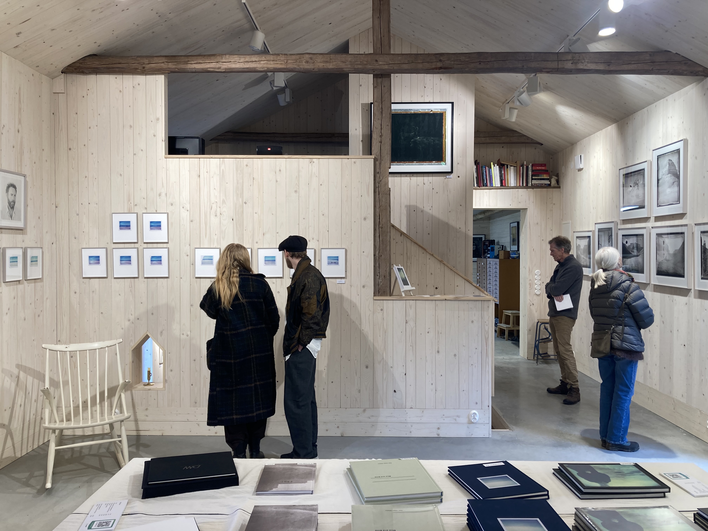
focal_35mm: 28
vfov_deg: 49.7
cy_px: 266
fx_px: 573
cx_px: 354
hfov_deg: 63.4
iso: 40
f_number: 1.8
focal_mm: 3.99
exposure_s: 1/100
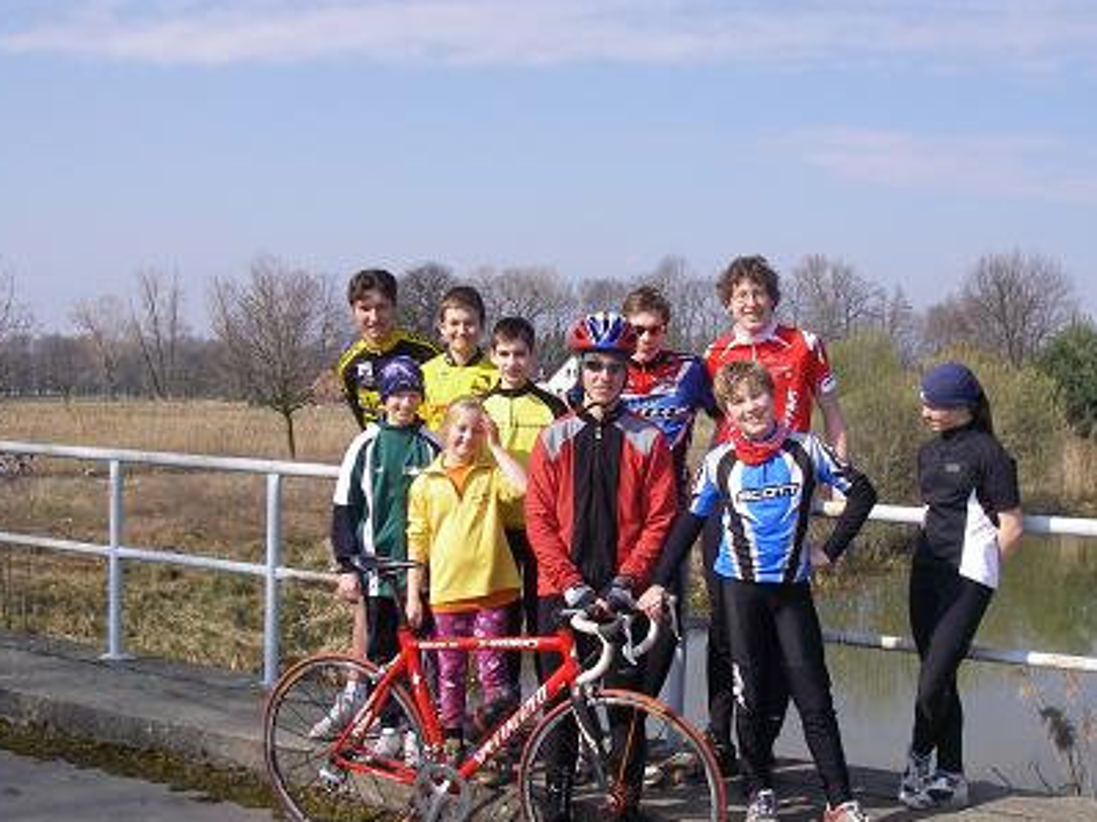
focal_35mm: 47
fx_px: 1489
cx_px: 598
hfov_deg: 40.4
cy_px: 454
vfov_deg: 30.8
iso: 64
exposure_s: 1/200
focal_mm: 6.3
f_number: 6.6
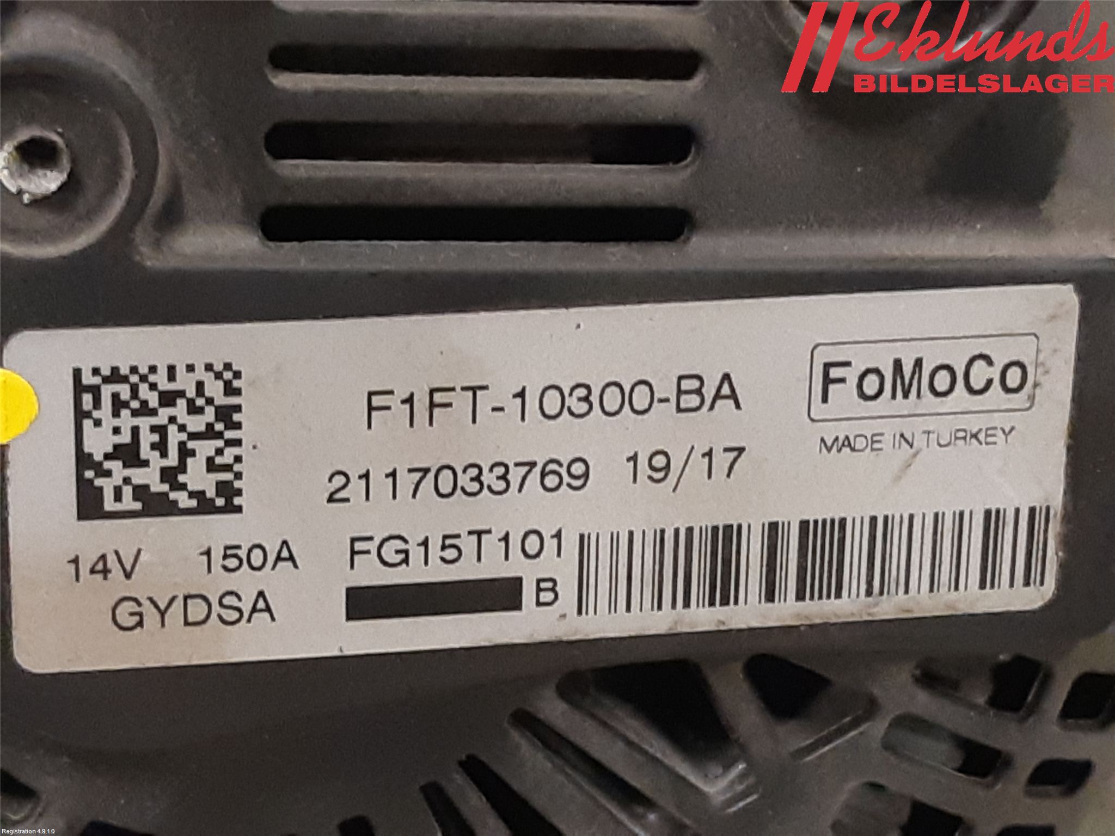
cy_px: 418
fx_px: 837
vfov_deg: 53.1
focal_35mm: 26
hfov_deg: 67.3
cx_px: 558
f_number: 1.7
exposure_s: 1/50
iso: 320
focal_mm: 3.93
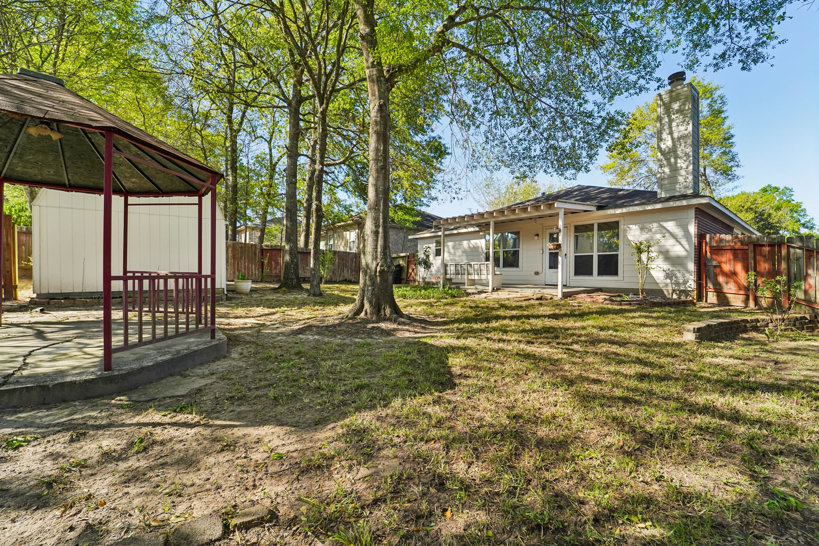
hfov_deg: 104.3
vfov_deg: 81.2
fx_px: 318
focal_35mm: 14
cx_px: 410
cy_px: 273
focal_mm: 14
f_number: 8
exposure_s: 1/500
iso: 500
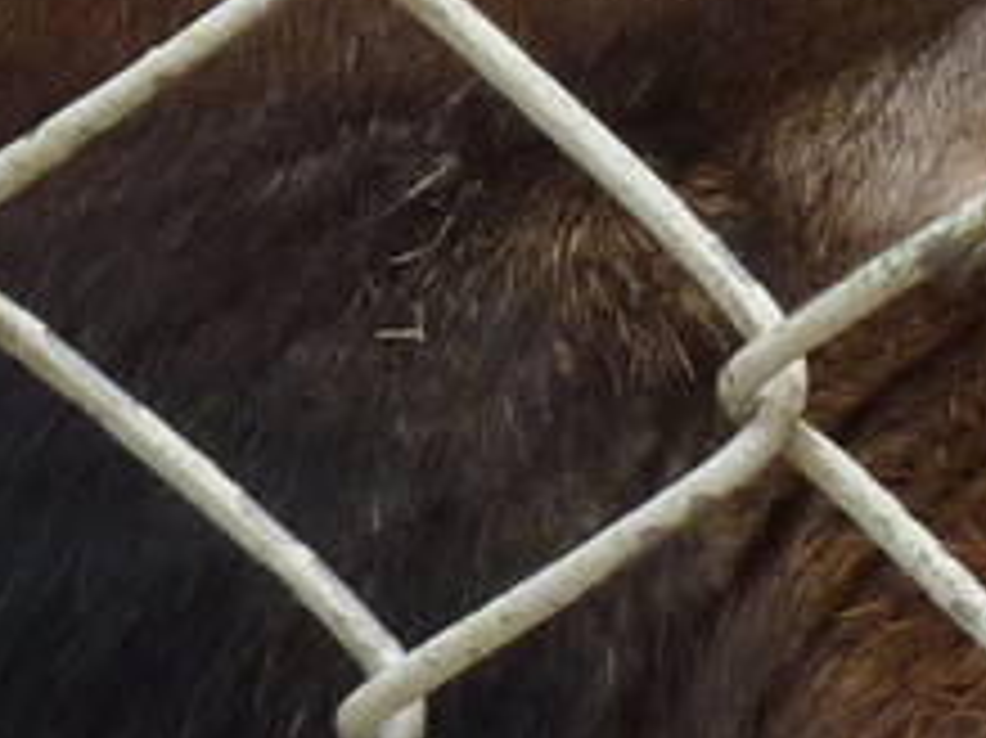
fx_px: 24796
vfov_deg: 1.7
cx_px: 986
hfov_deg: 2.3
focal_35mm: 871
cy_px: -216
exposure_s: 1/125
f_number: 4.4
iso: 160
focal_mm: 19.5
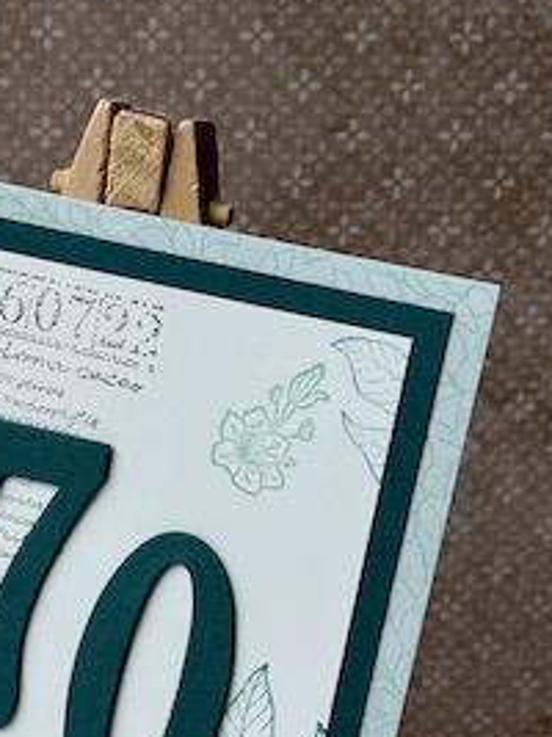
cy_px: 754
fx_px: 2447
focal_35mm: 115
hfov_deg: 12.8
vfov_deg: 16.7
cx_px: 52
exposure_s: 1/456
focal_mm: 6.86
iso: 64
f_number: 1.78
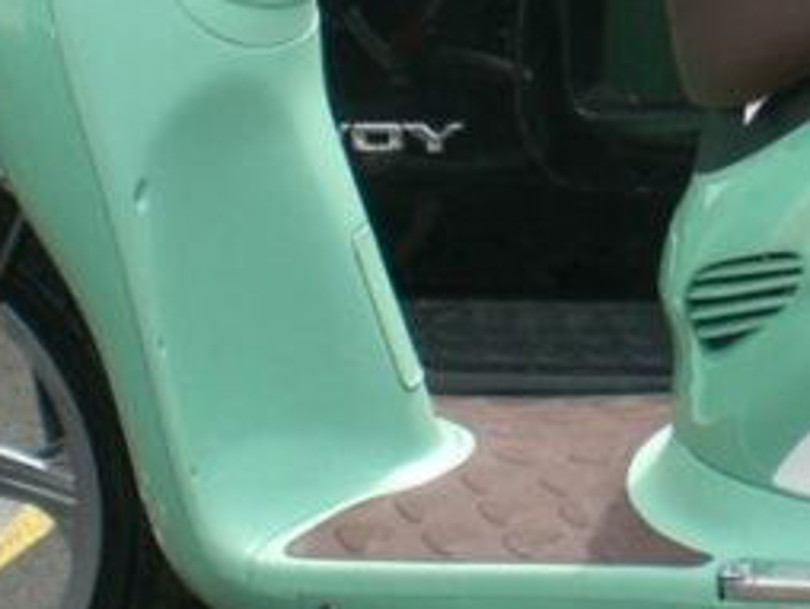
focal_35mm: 153
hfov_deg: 12.8
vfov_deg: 9.7
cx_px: 778
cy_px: 38
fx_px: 3584
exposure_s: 1/250
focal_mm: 6.3
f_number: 4.4
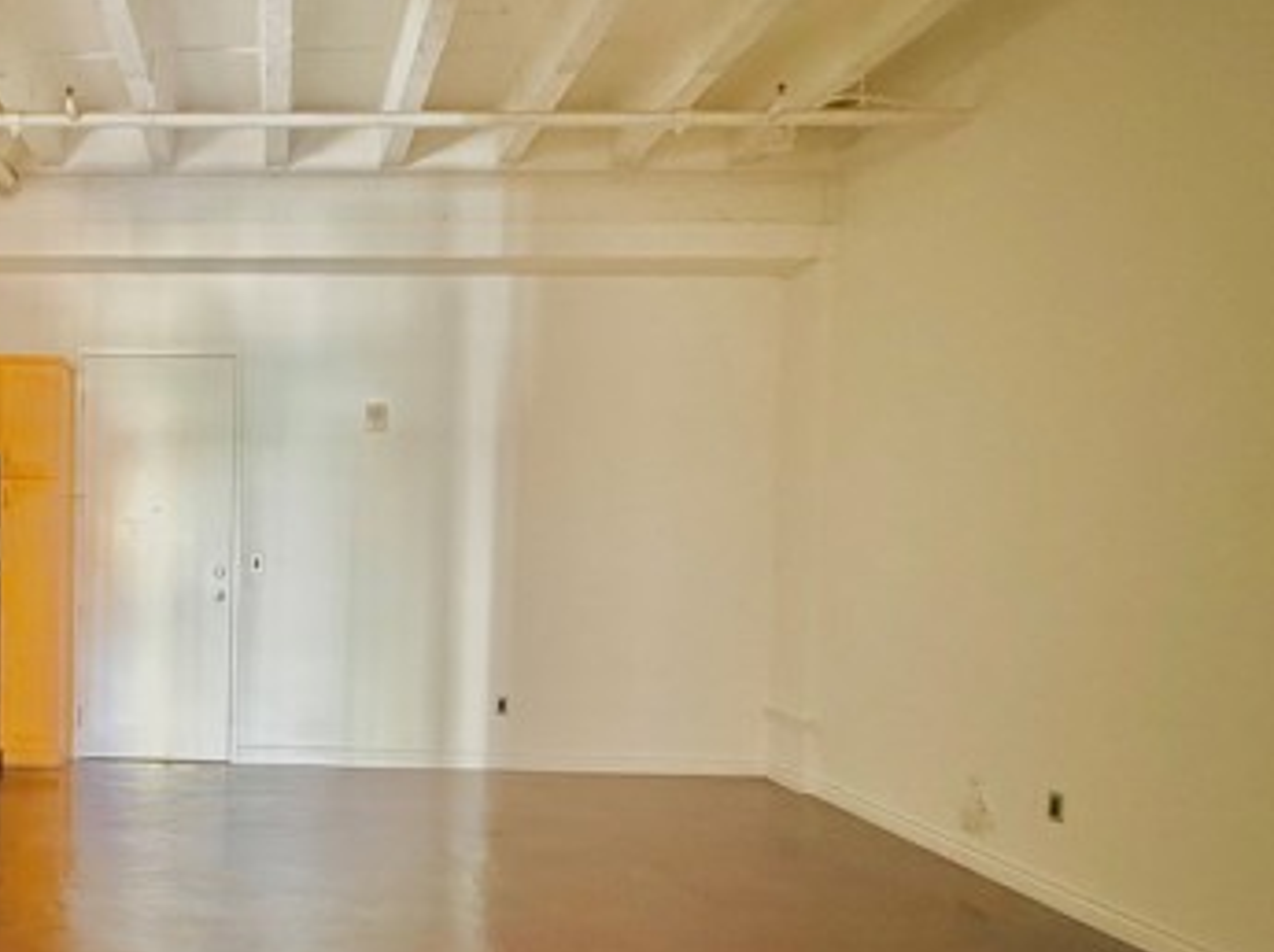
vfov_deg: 52.6
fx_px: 956
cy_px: 576
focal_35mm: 26
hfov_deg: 61.2
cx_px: 236
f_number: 2.2
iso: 640
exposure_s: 1/60
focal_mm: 2.22
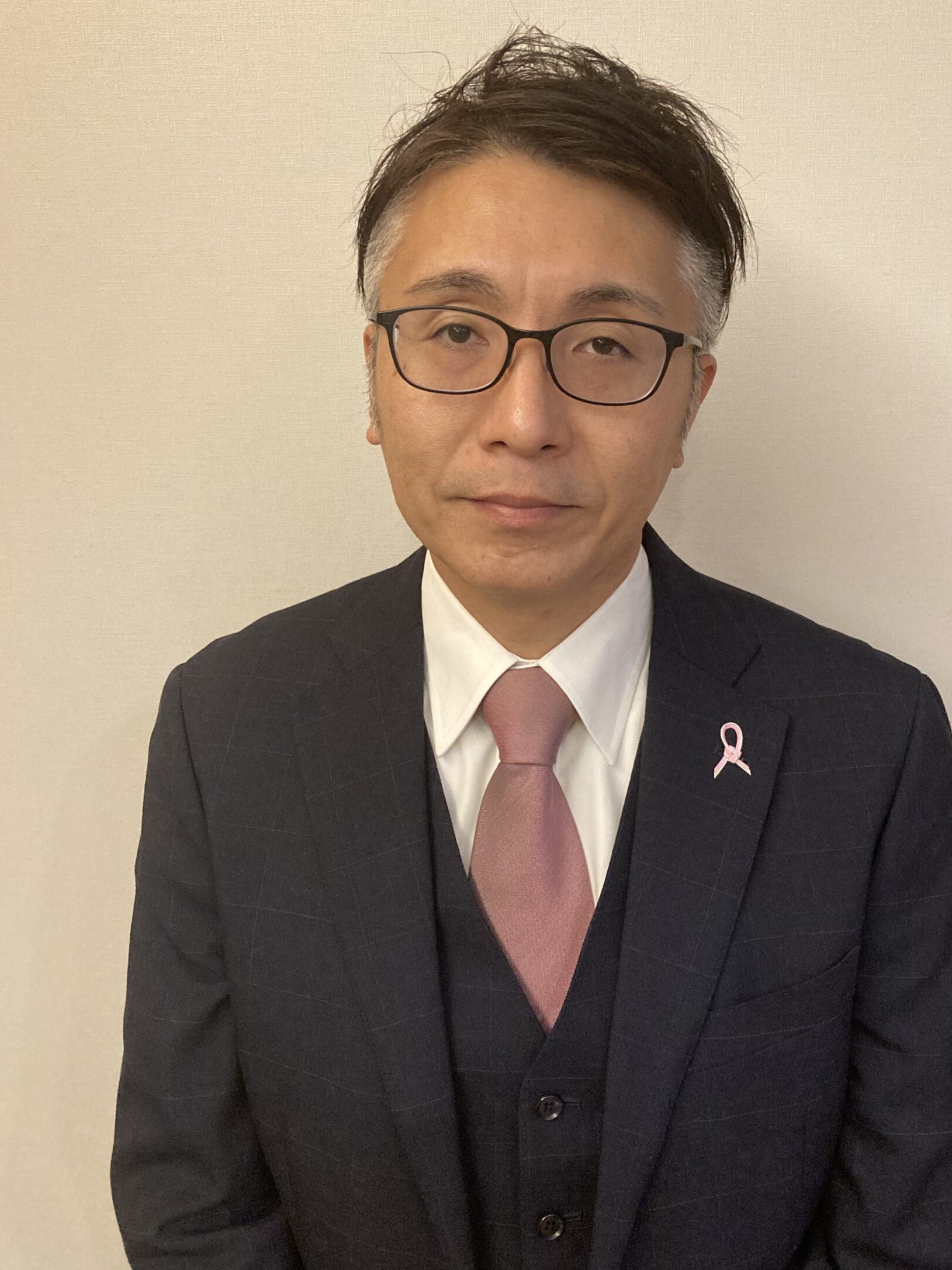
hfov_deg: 42.9
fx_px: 1210
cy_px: 522
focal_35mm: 33
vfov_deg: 55.0
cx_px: 539
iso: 320
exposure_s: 1/60
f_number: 1.8
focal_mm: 3.99
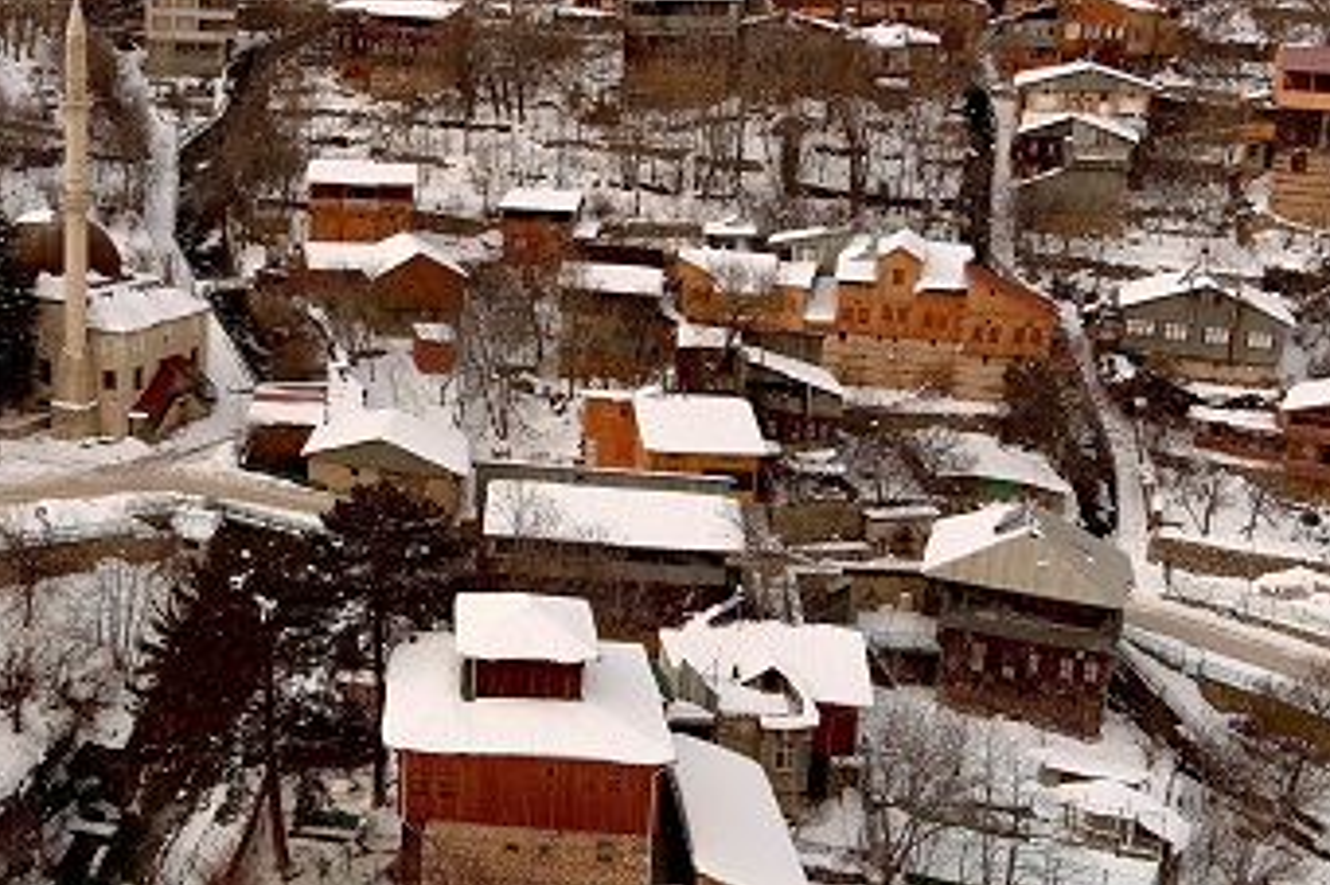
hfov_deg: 37.9
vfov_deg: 26.3
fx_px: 1883
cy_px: 296
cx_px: 335
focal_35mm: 51
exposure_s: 1/640
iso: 100
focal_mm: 10.57
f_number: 2.8
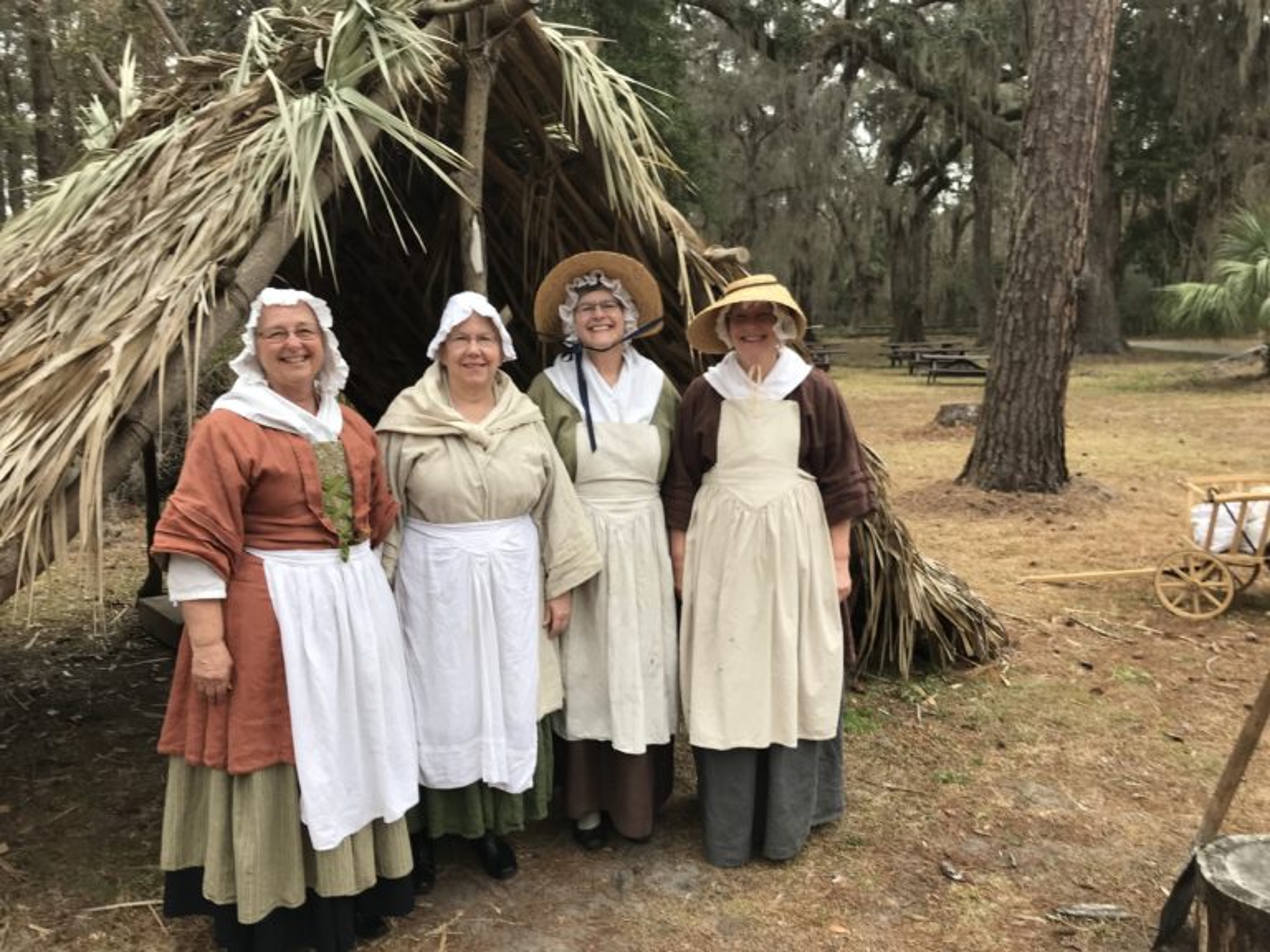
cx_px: 635
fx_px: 1027
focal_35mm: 28
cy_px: 476
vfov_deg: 49.7
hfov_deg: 63.4
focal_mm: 3.99
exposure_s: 1/178
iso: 20
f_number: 1.8
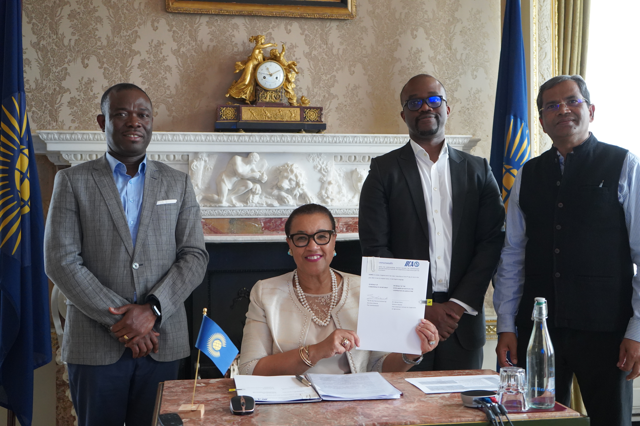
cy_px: 213
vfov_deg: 32.6
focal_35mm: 41
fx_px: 729
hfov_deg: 47.4
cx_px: 320
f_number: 4.5
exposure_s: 1/160
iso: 5000
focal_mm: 41
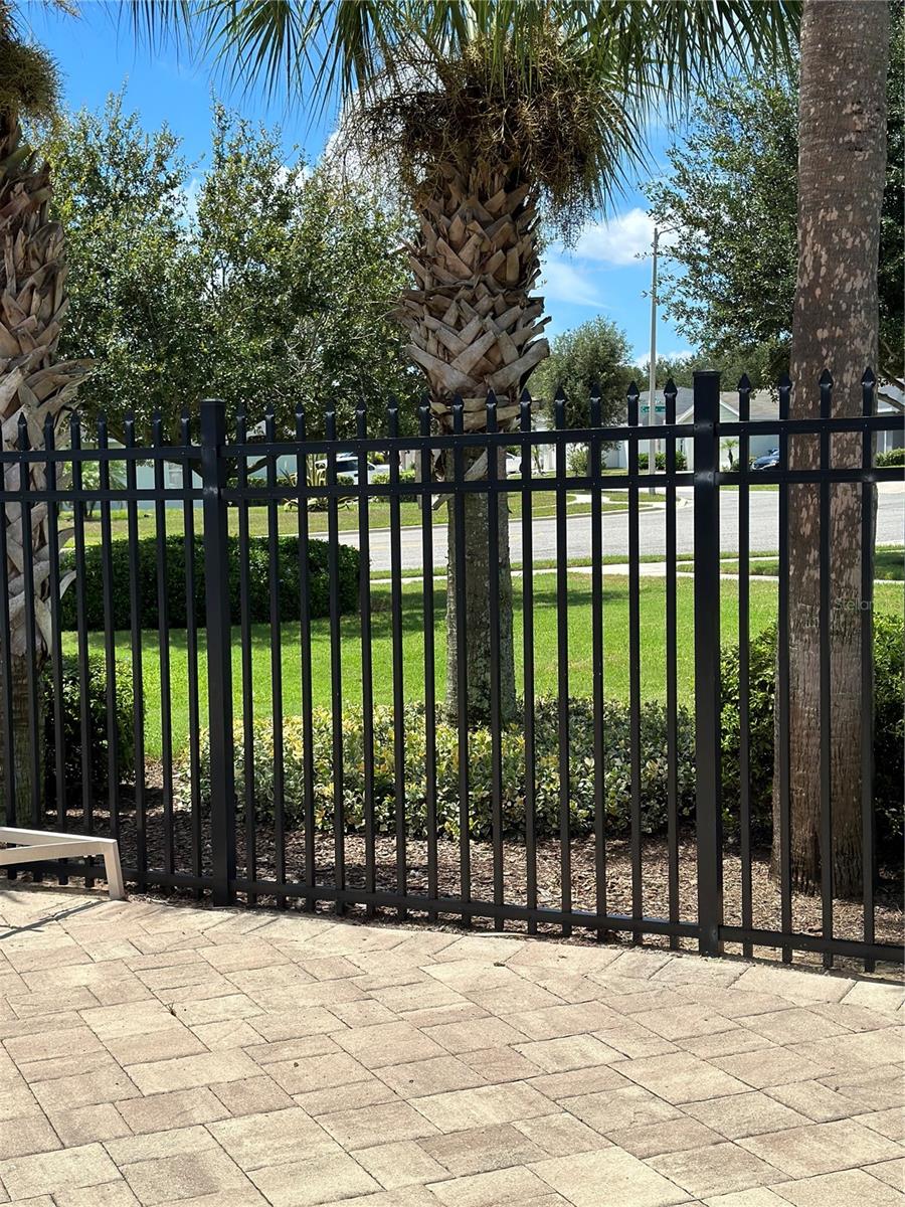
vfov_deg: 39.7
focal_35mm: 48
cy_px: 604
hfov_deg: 30.3
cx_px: 452
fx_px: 1673
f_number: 1.78
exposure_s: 1/5882
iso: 100
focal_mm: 6.86
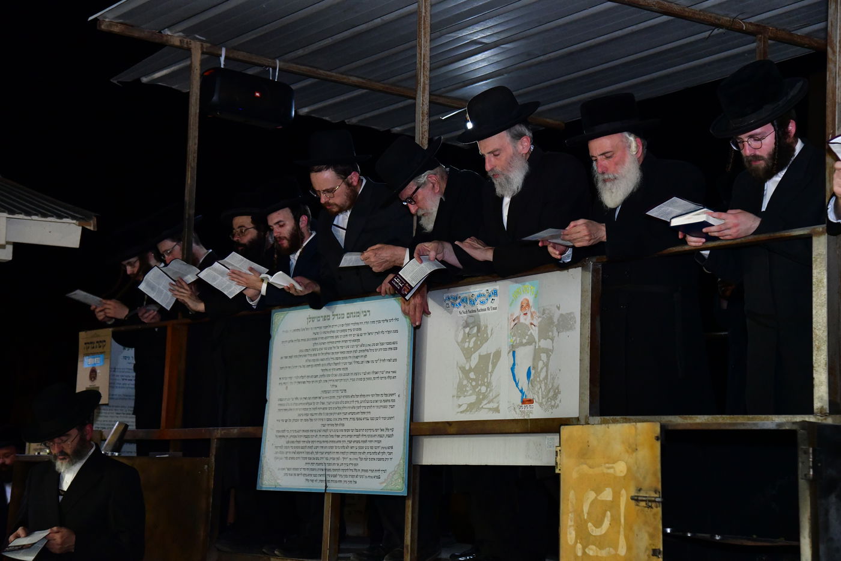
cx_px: 420
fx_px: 1542
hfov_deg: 30.5
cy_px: 280
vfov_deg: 20.6
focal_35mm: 66
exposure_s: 1/100
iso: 8000
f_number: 5.6
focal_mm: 66
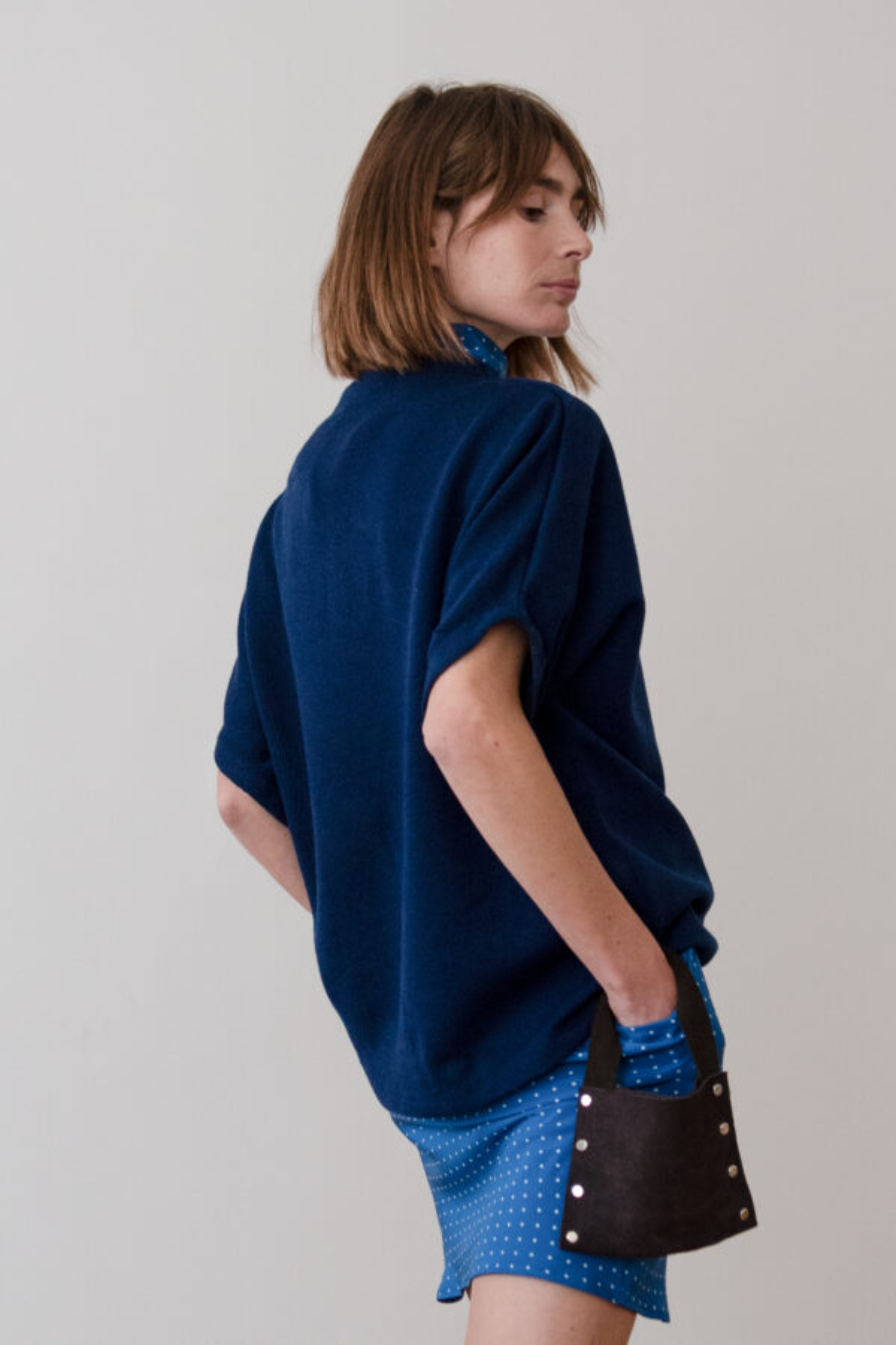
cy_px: 672
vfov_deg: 55.8
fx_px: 1269
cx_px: 448
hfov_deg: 38.9
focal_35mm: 34
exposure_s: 1/160
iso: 720
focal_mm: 34
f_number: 2.8
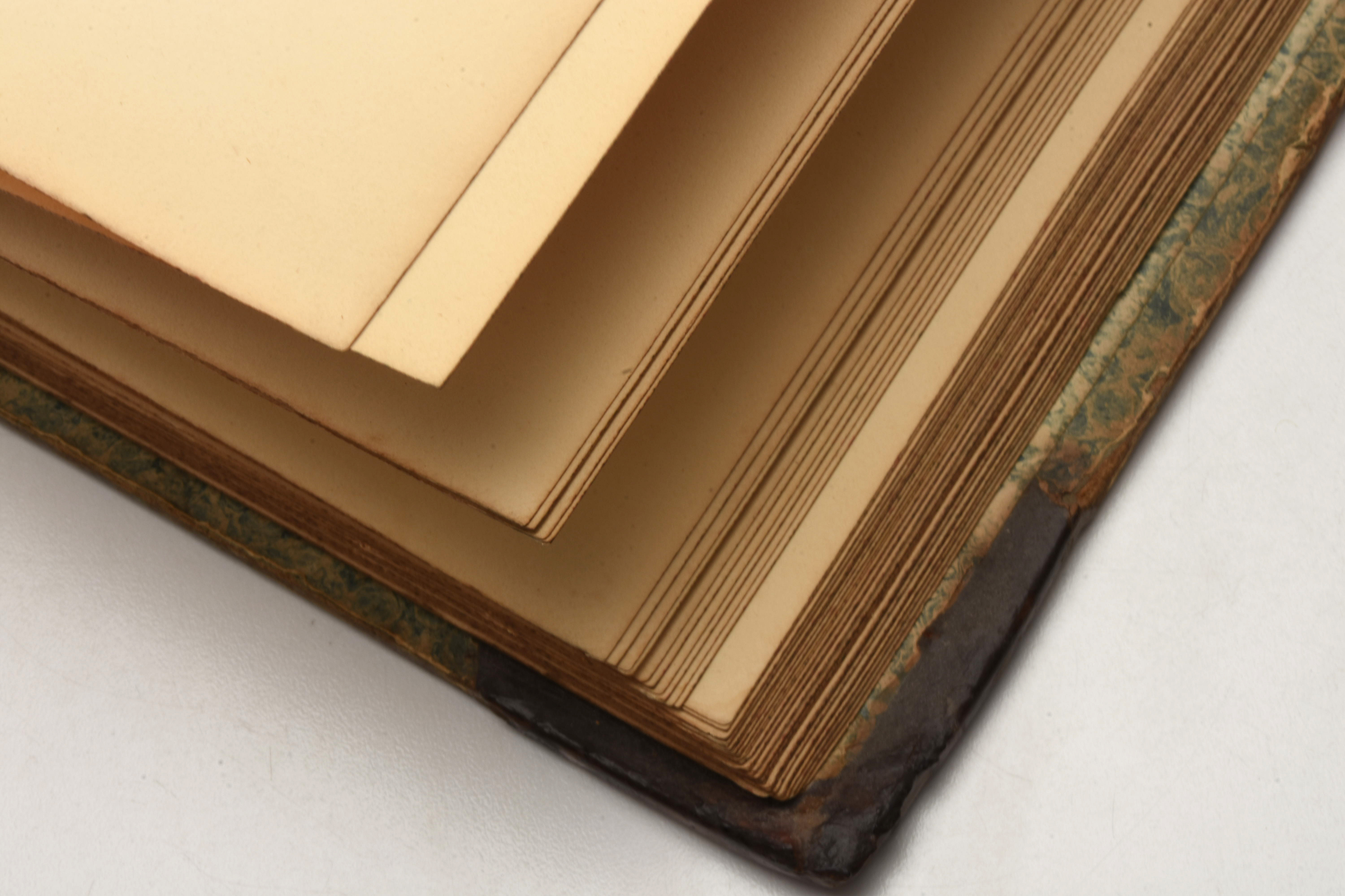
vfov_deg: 16.6
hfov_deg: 24.6
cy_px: 448
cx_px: 672
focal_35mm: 82
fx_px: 3082
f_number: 29
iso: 100
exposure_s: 1/100
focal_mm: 55
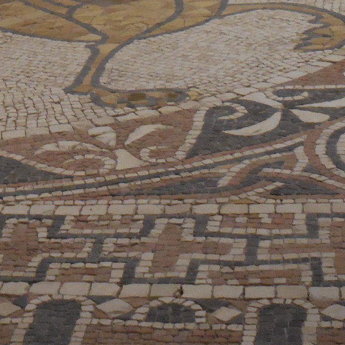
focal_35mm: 132
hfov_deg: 13.1
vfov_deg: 13.1
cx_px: 30
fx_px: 1488
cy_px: 48
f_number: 4.5
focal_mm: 11
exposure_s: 1/10
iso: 800
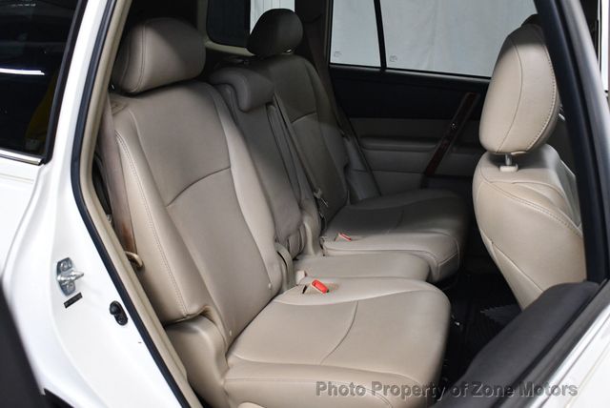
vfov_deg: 36.9
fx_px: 611
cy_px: 204
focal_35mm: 36
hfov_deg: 53.1
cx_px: 305
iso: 2000
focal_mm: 18
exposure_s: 1/125
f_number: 3.5
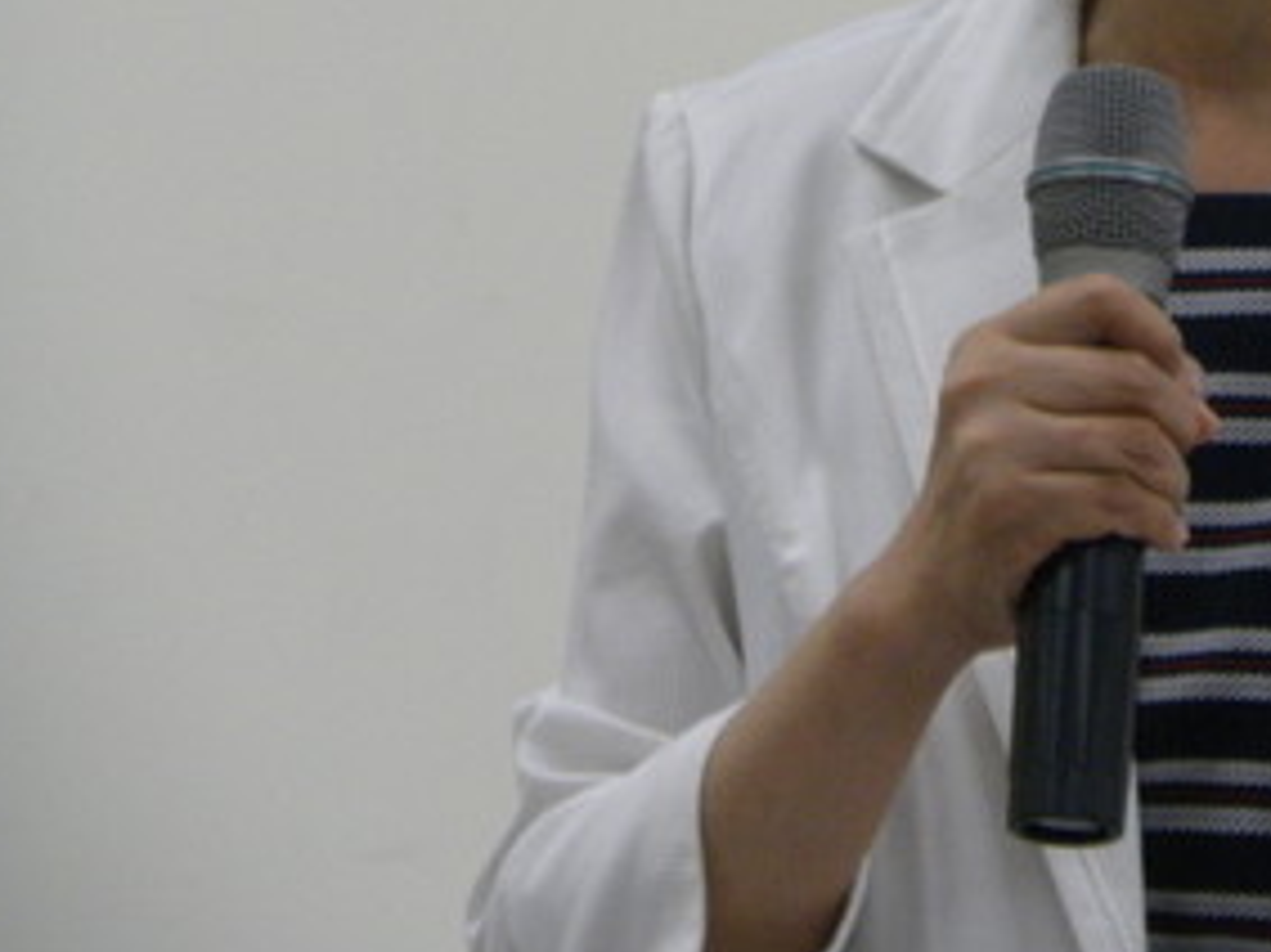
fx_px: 22682
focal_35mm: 618
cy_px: 27
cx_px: 1284
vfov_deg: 2.4
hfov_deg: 3.2
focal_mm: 51.8
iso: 294
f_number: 4.5
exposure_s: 1/77.1
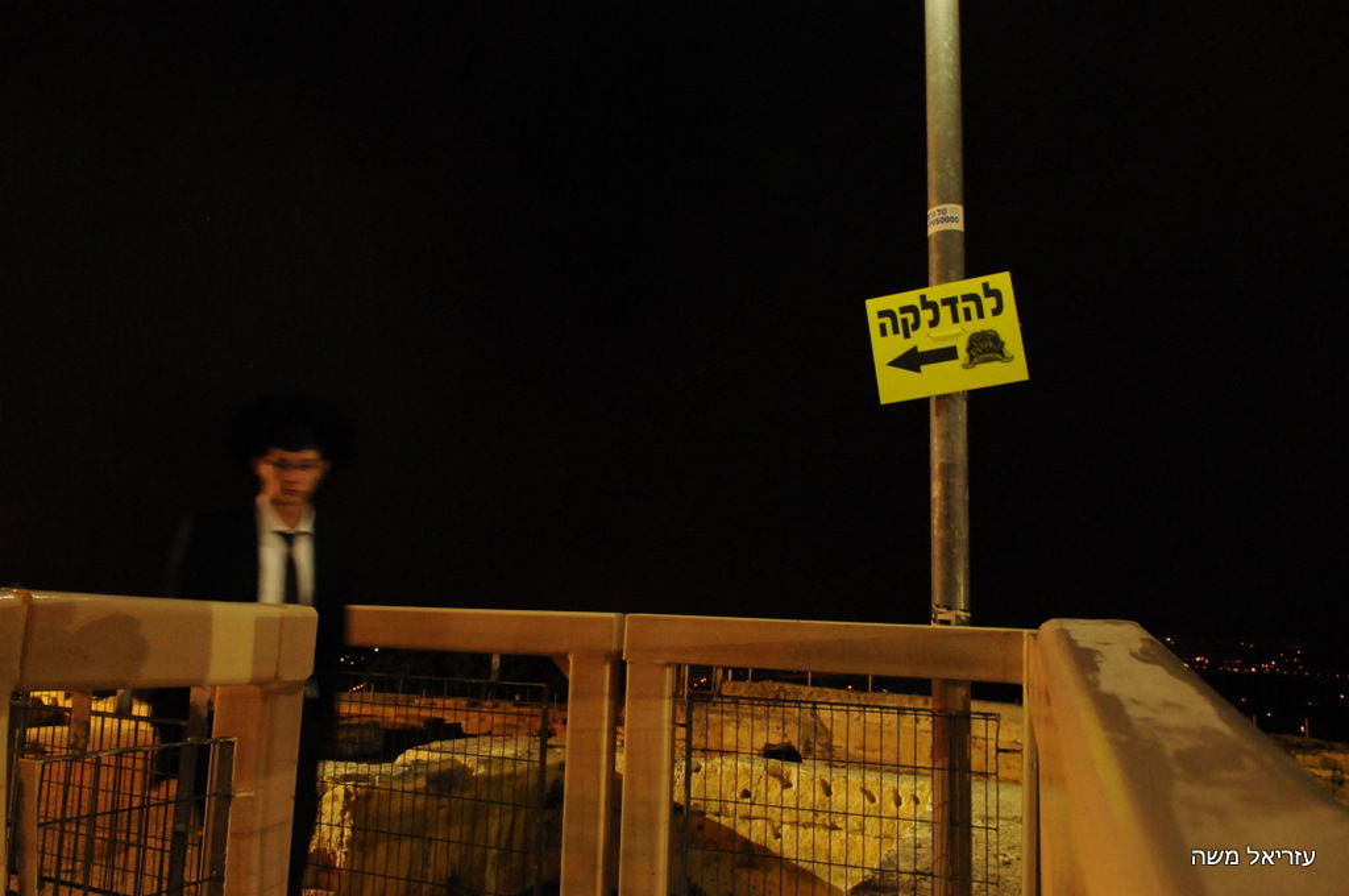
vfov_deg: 50.3
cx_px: 674
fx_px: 954
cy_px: 448
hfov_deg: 70.5
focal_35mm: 26
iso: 2500
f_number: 5.6
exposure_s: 1/15
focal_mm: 17
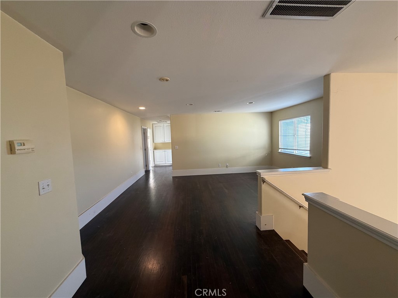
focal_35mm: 14
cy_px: 149
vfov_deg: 85.7
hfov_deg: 102.1
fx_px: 161
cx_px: 199
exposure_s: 1/87
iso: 320
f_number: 2.2
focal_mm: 2.22
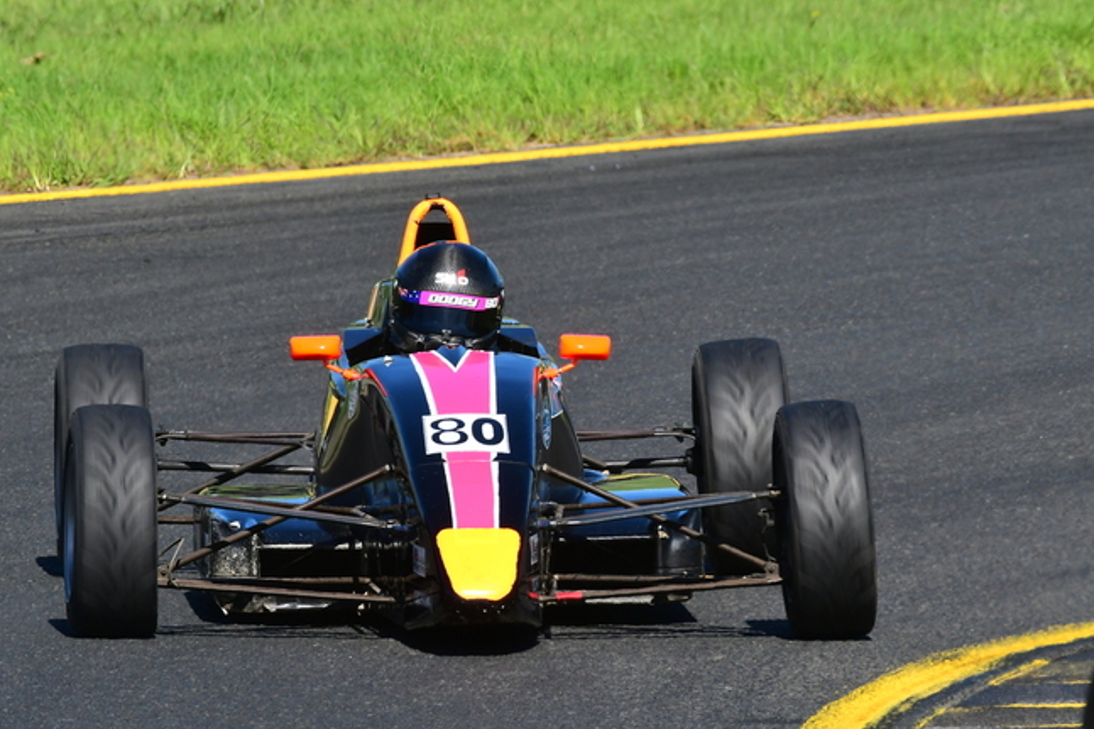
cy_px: 334
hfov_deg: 2.7
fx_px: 23088
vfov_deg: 1.8
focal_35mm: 760
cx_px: 643
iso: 500
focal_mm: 410
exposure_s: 1/640
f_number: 11
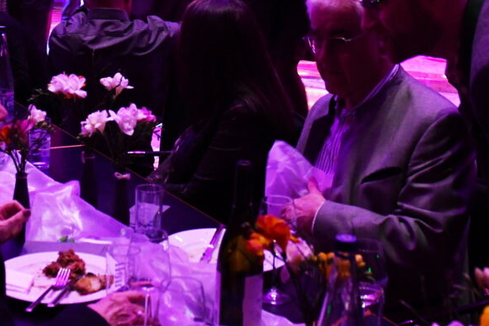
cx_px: 163
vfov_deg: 18.1
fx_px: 1005
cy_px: 30
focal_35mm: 74
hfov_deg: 27.2
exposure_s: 1/50
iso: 2500
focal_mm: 24
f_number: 3.5
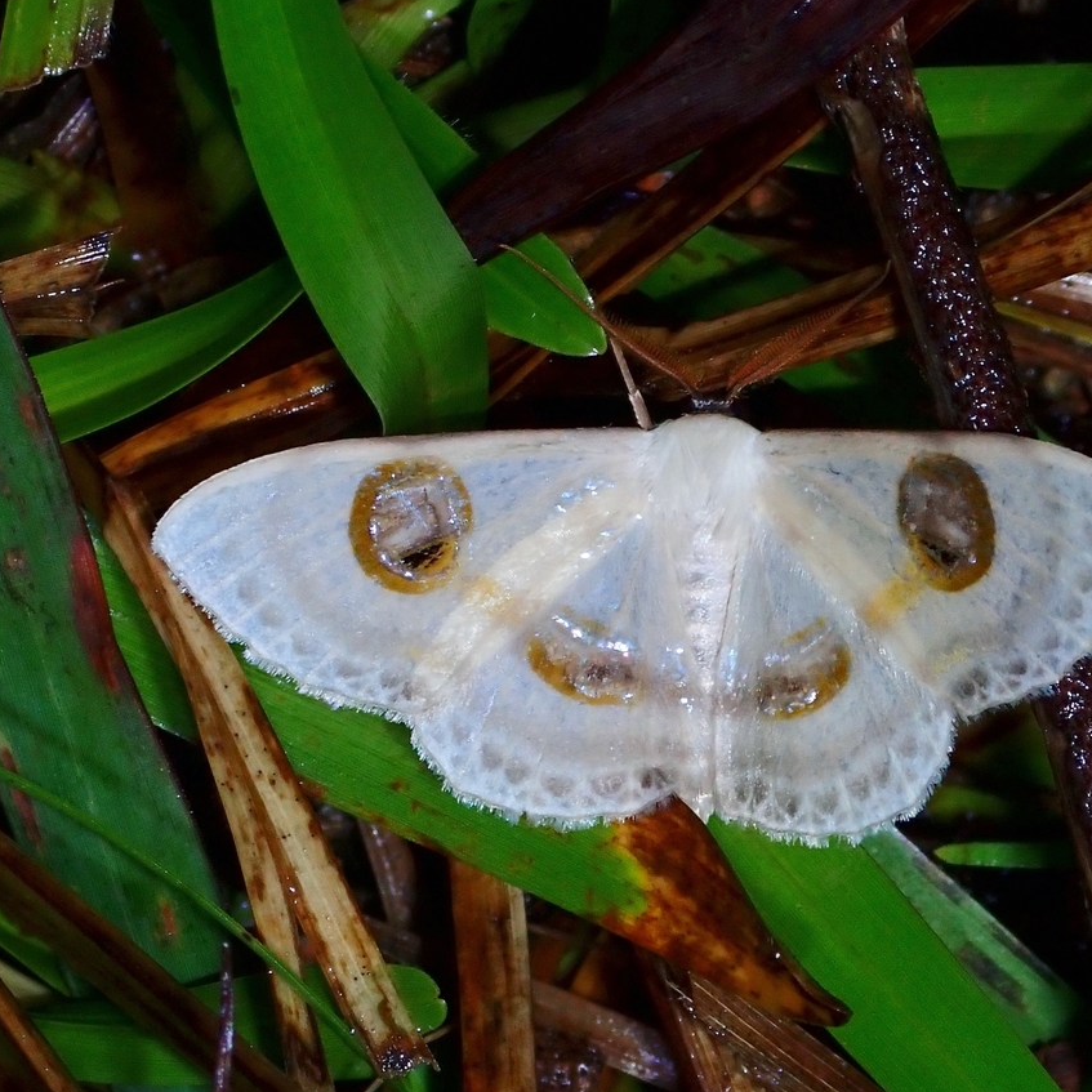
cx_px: 651
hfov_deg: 14.6
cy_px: 543
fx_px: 4247
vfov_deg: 14.7
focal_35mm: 119
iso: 200
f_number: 6.3
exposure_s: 1/200
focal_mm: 18
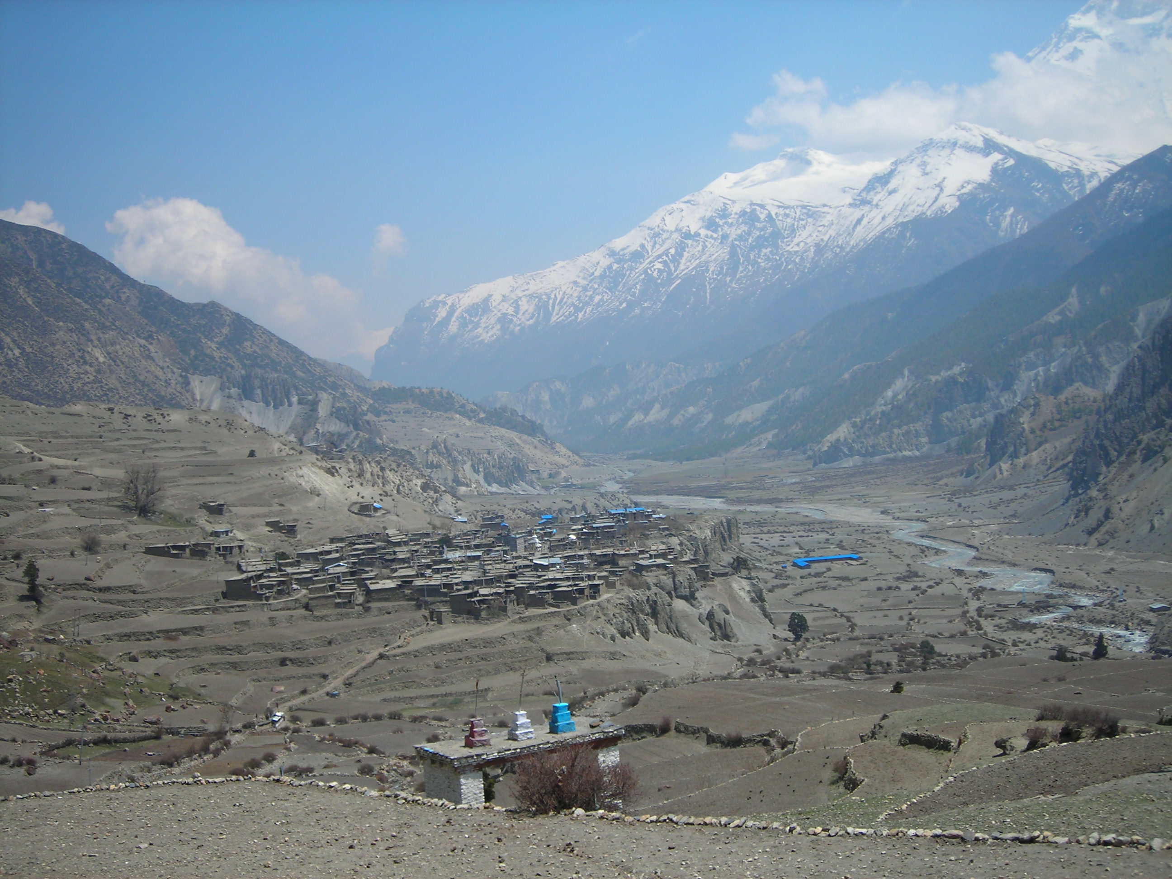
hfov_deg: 40.4
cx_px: 586
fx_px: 1591
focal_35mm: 47
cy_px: 440
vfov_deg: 30.9
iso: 50
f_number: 6.9
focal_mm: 7.8
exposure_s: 1/205
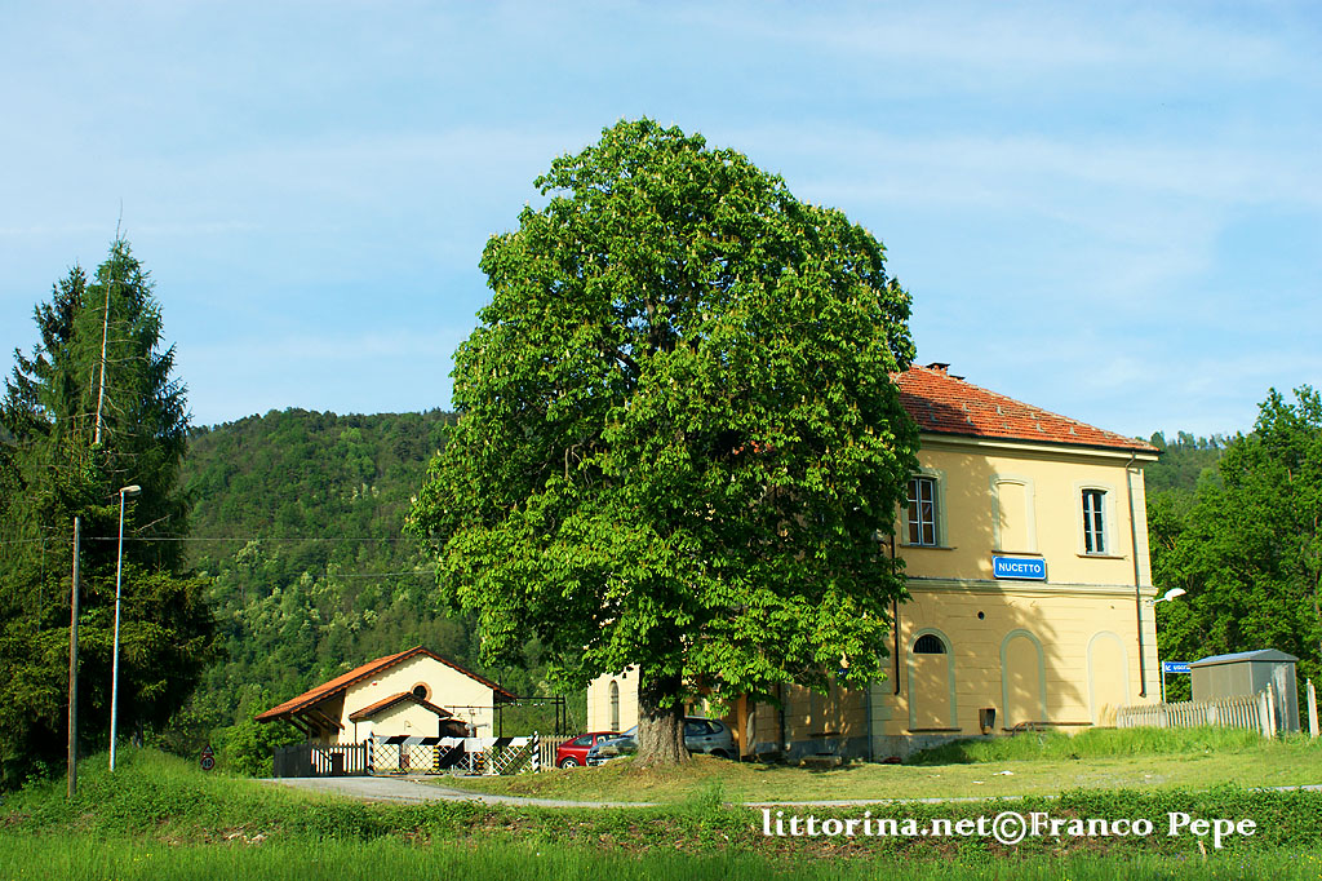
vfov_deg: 31.9
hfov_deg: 46.4
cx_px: 661
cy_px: 440
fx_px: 1542
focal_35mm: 42
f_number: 5.6
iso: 200
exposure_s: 1/640
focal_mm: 28
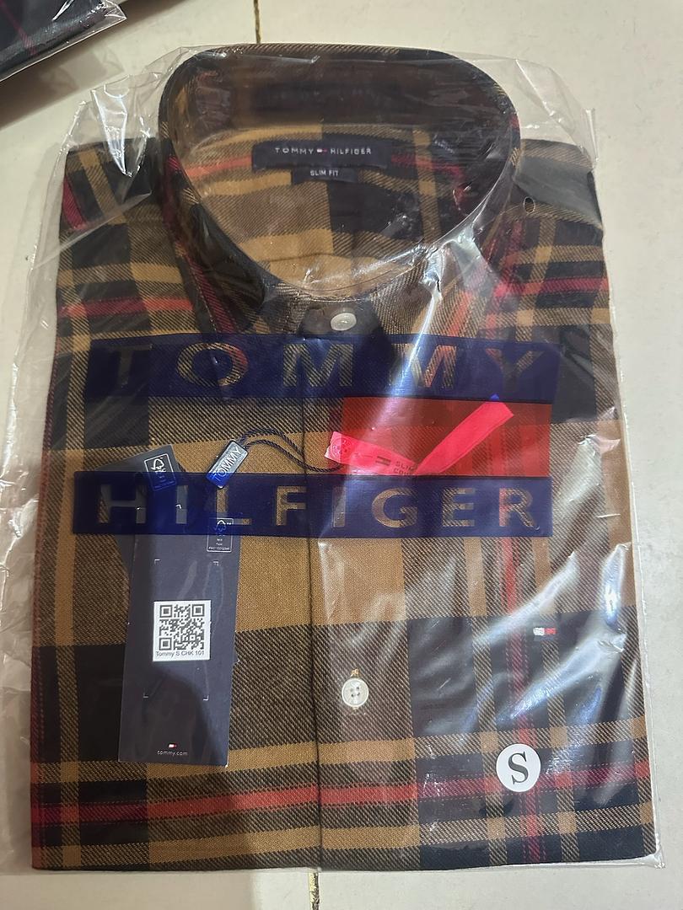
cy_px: 455
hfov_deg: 56.8
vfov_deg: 71.6
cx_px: 342
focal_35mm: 24
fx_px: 631
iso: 640
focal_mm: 6.86
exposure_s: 1/50
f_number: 1.78
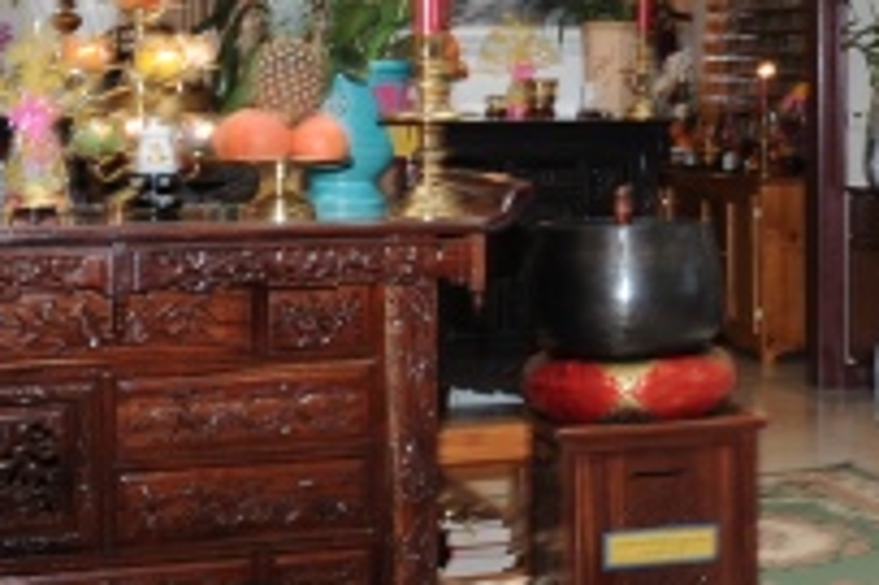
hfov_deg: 19.1
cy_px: 106
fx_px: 2464
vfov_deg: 13.5
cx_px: 1044
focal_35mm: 101
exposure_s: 1/60
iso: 400
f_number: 5.6
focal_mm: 32
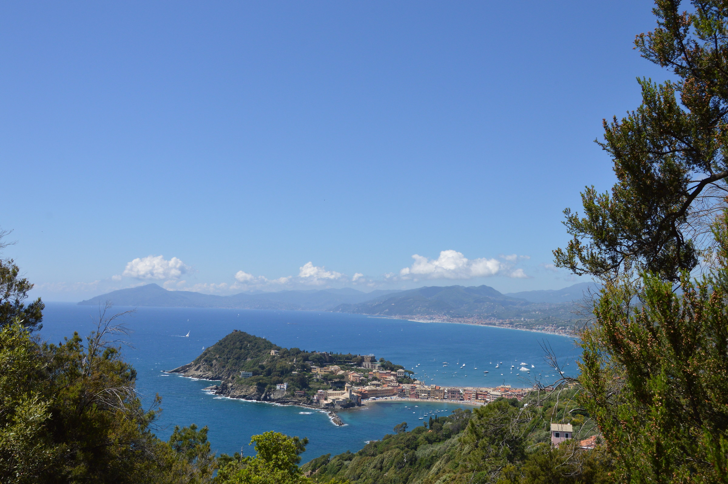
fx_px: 667
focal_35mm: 33
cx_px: 364
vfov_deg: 39.9
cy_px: 242
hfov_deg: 57.3
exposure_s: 1/500
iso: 400
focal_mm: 22
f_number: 11
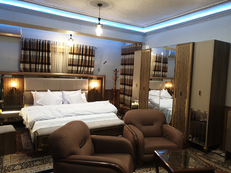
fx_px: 174
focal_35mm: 26
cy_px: 86
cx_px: 116
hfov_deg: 67.3
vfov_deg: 53.1
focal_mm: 4.3
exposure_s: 1/50
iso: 200
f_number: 1.5
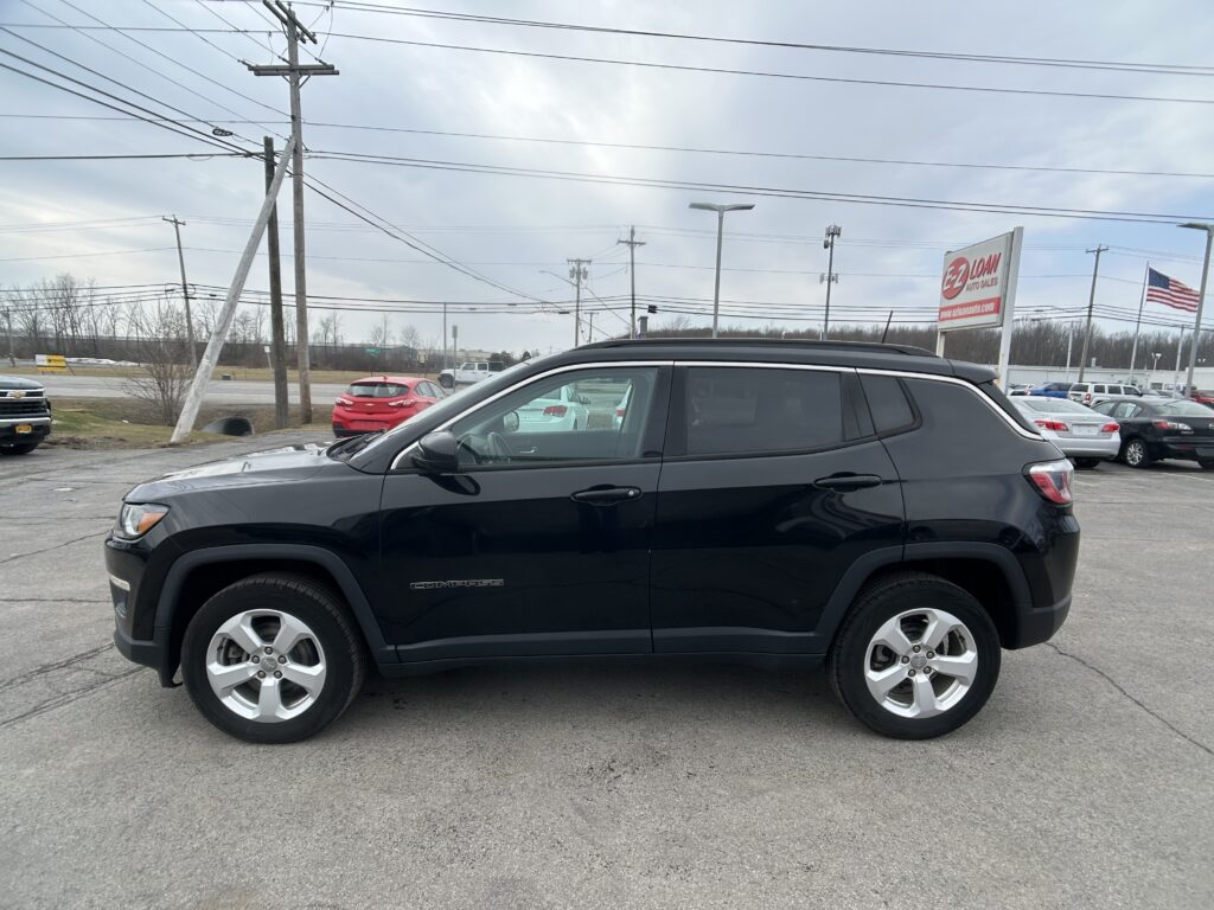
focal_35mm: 26
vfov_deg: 53.1
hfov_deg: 67.3
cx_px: 607
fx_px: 912
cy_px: 455
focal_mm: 5.7
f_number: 1.5
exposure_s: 1/2513
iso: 50
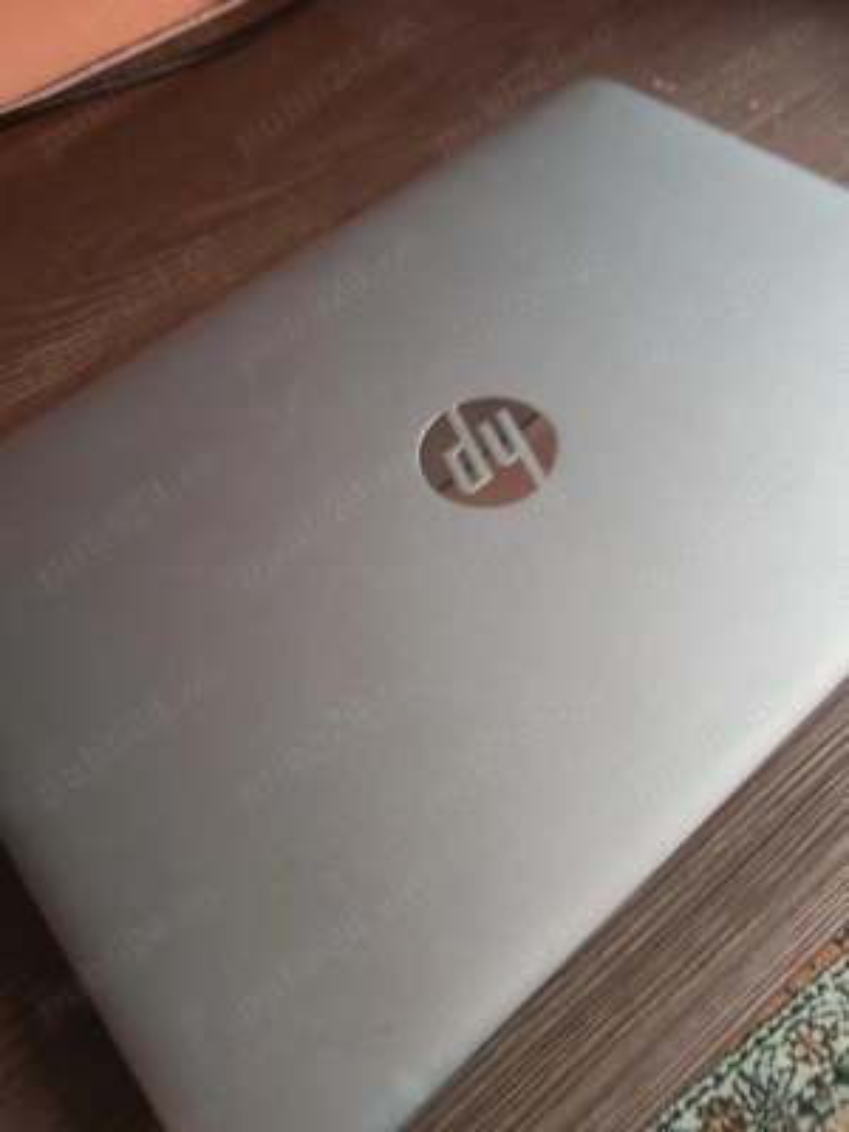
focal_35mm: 27
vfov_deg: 65.3
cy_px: 566
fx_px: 883
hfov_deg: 51.4
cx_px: 424
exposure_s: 1/33
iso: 200
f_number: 2.2
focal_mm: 1.96
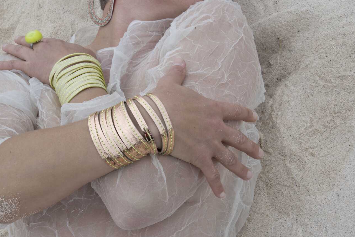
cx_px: 145
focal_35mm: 60
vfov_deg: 22.6
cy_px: 117
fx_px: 592
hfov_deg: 33.3
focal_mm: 32
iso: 200
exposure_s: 1/200
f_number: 13
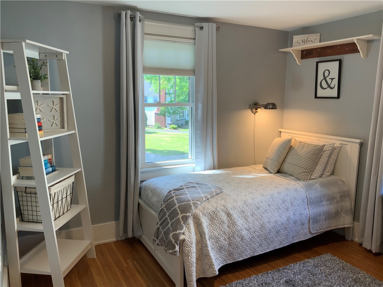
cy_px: 144
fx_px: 321
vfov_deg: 48.2
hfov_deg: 61.7
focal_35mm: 29
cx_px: 192
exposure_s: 1/60
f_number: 1.8
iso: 40
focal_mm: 3
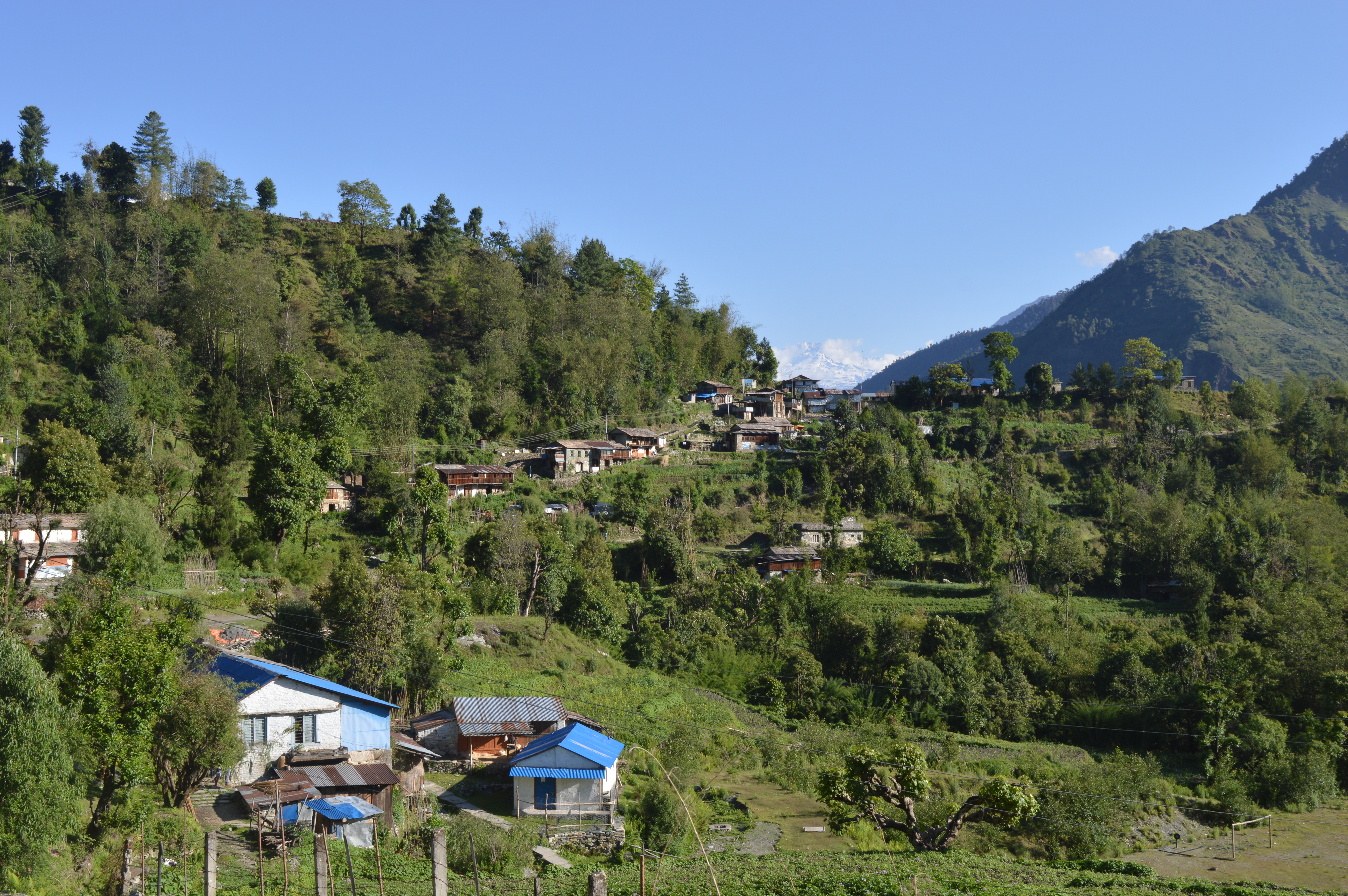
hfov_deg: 45.0
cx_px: 674
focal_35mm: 44
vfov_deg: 30.8
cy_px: 448
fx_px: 1627
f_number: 11
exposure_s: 1/100
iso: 100
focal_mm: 29
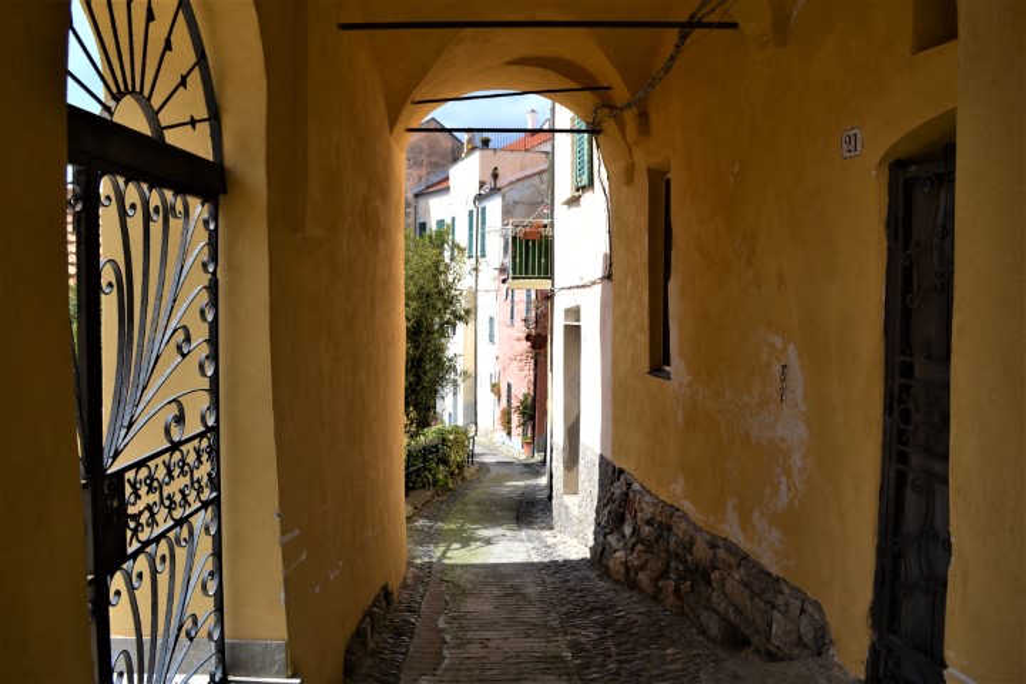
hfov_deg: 67.4
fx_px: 769
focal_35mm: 27
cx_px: 513
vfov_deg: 47.9
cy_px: 342
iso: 100
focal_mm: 18
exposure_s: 1/125
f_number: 5.6
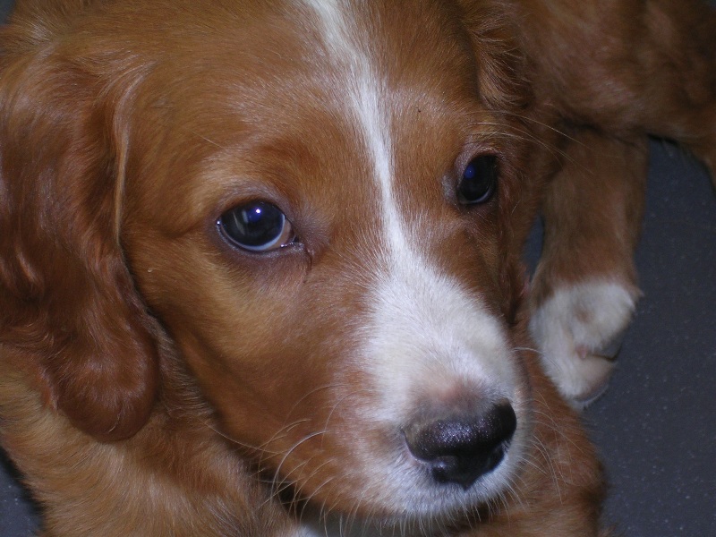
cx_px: 358
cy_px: 268
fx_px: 2379
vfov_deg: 12.9
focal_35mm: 115
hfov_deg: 17.1
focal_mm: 17.4
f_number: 4.9
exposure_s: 1/60.1
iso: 50
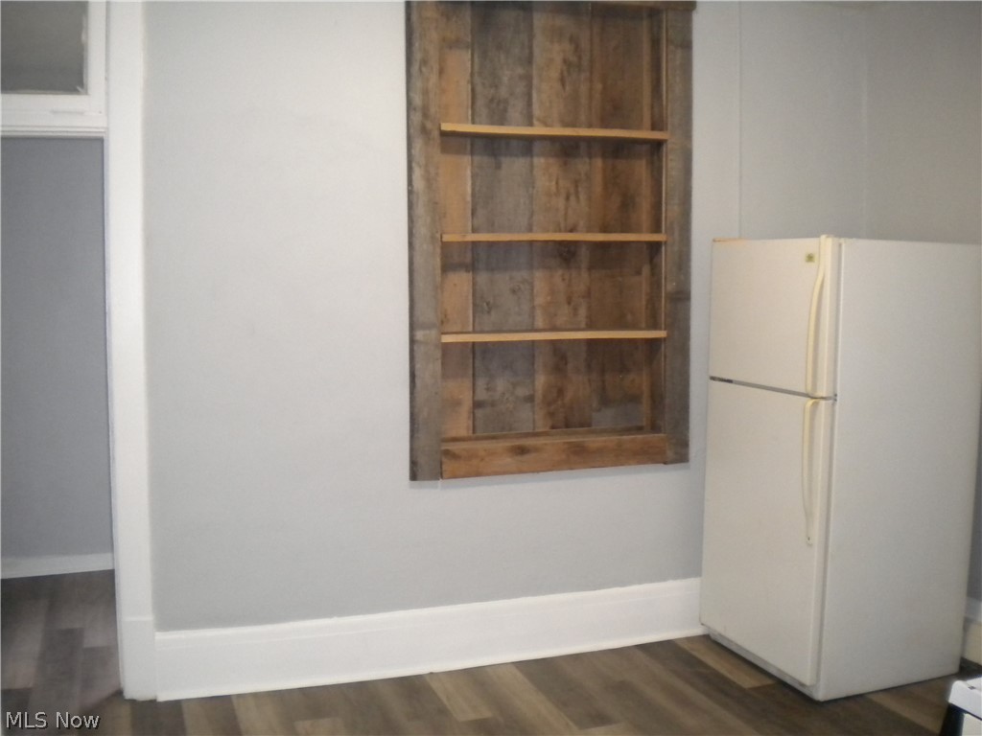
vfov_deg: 40.7
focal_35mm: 35
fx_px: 993
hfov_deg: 52.6
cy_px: 368
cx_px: 491
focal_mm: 6.3
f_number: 3.1
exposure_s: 1/30
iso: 400
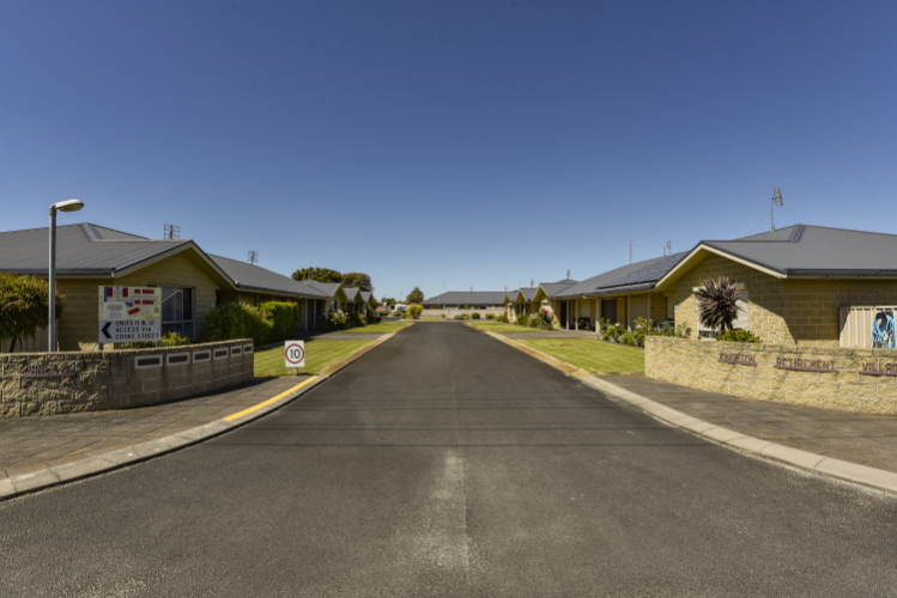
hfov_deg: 96.7
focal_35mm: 16
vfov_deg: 73.8
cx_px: 448
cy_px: 299
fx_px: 399
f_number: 11
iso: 125
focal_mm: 16
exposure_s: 1/400
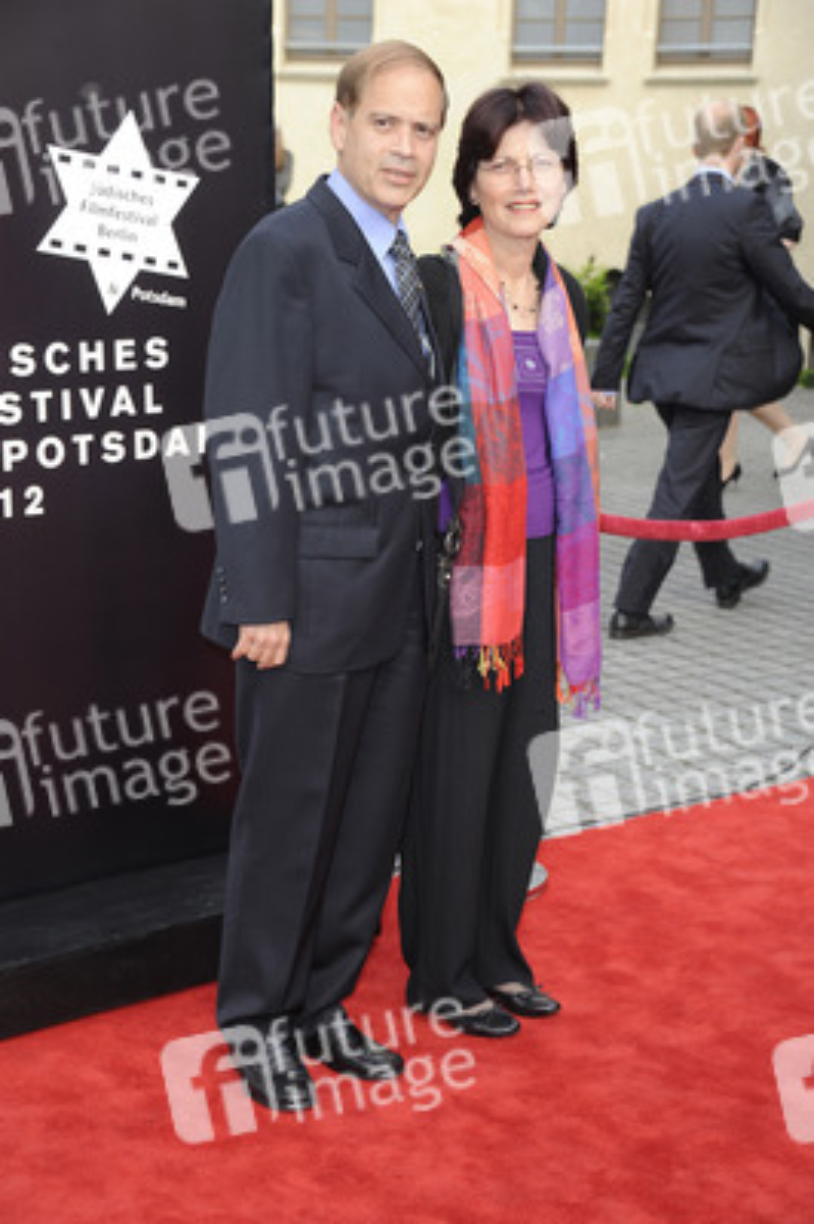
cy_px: 612
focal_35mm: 65
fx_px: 2208
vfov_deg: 31.0
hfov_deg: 20.9
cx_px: 407
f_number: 5.6
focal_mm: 65
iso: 400
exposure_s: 1/200
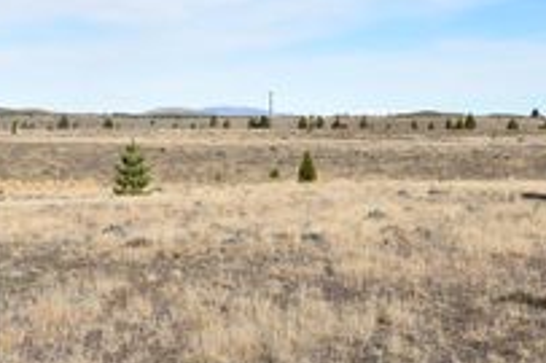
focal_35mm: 59
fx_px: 897
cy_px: 106
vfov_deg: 22.7
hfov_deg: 33.1
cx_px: 126
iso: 200
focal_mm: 17
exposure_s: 1/400
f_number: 10
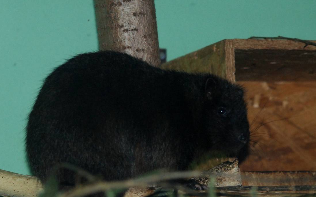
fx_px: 1832
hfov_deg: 9.9
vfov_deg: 6.2
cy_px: 108
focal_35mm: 213
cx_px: 152
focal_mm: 95
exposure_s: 1/60
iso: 1000
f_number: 5
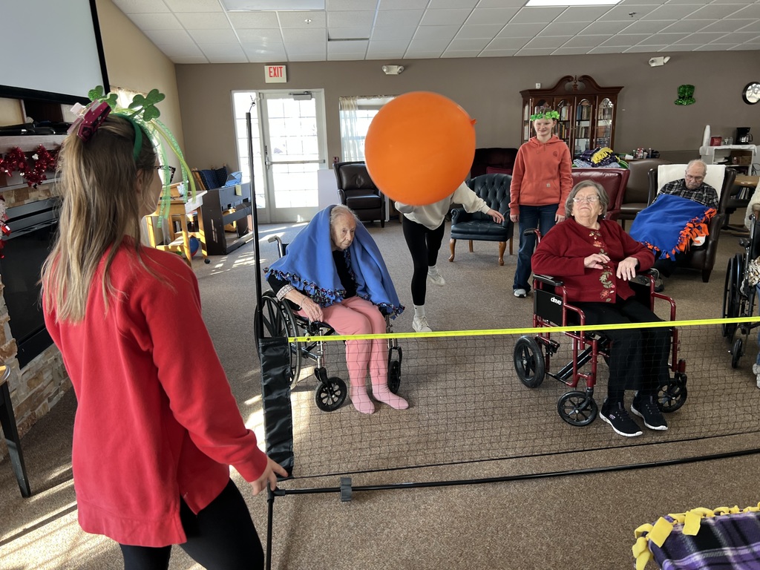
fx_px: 571
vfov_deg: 53.1
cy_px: 285
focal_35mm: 26
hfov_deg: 67.3
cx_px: 380
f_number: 1.5
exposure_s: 1/60
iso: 64
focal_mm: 5.7
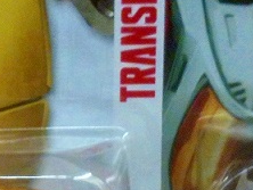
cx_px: -24
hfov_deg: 14.9
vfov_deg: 11.4
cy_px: 188
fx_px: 944
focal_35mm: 129
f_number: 2.8
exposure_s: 1/15
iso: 125
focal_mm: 3.85
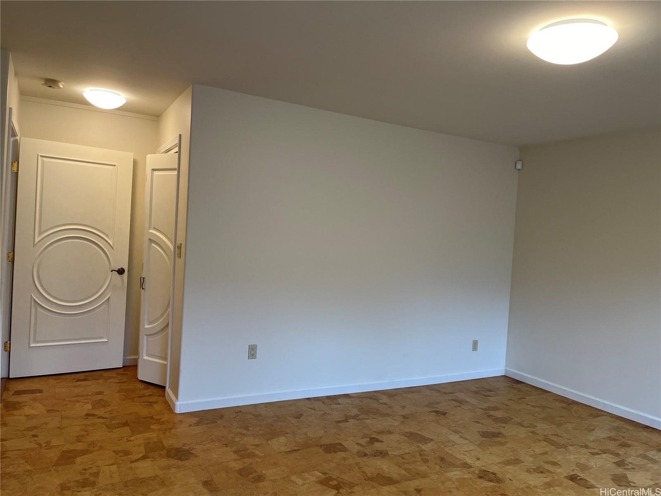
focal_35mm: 26
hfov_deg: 67.3
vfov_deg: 53.1
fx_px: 496
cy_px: 248
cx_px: 330
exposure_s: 1/120
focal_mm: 5.1
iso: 80
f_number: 1.6
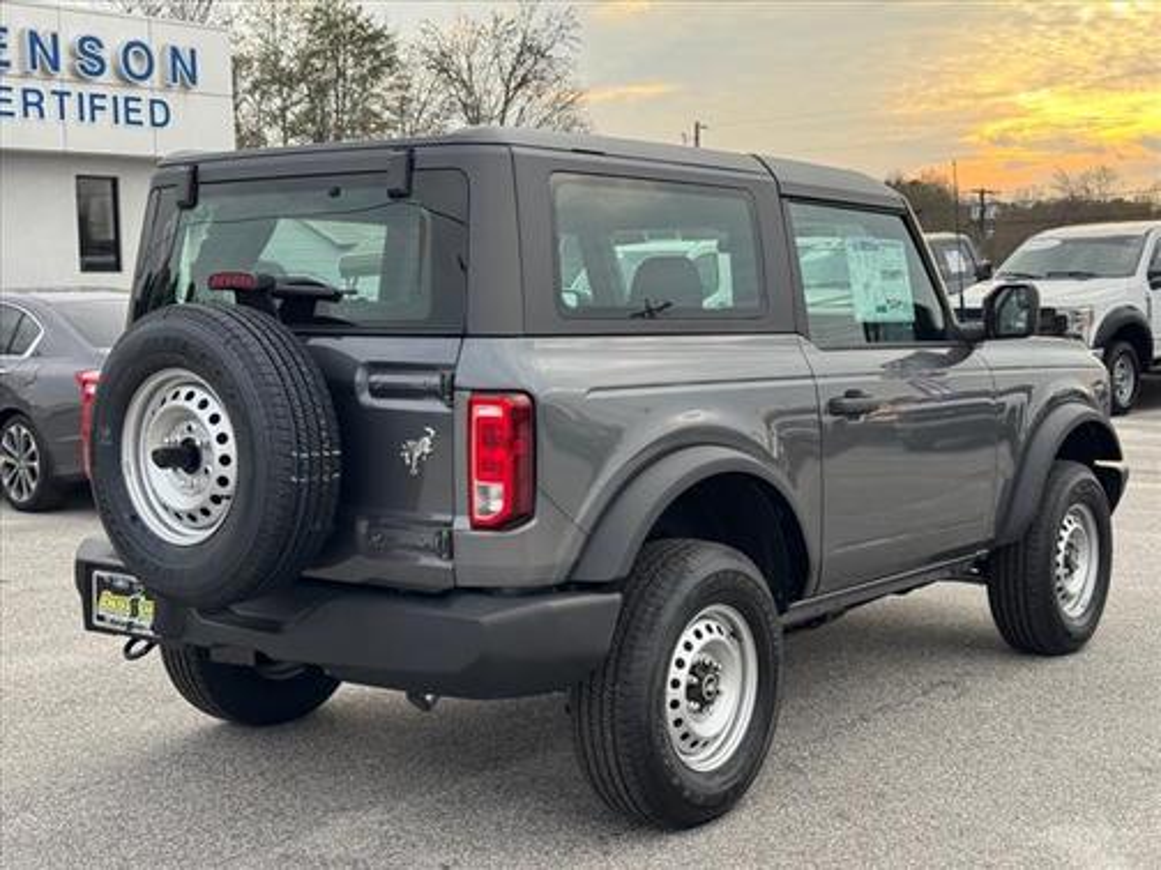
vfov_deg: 30.3
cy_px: 435
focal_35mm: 48
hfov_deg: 39.7
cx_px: 580
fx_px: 1610
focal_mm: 6.76
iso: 64
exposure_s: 1/352
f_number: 1.78
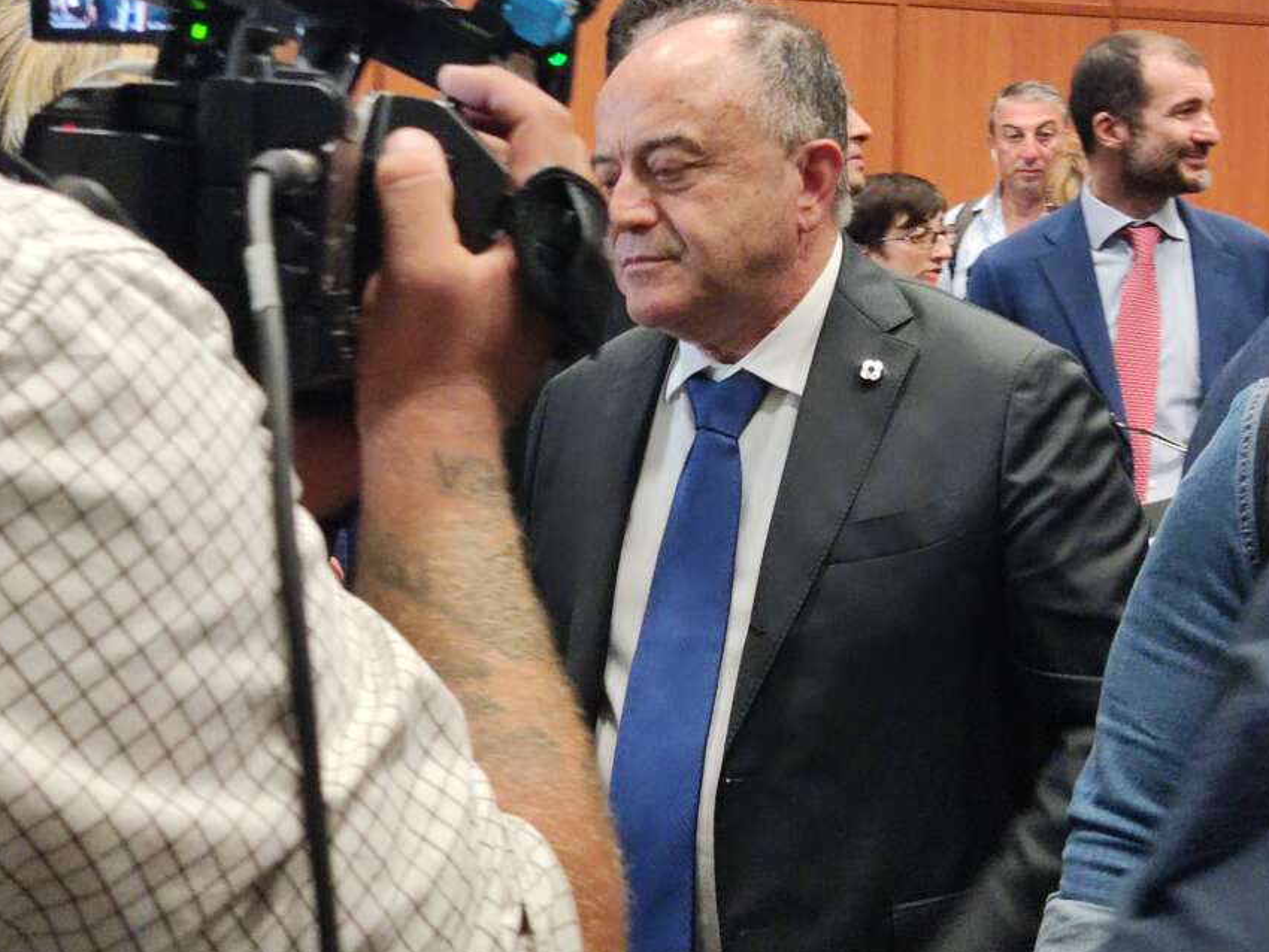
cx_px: 584
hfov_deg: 30.7
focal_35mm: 63
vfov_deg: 23.3
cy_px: 489
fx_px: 2310
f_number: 1.79
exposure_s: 1/33
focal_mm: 4.71
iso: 492
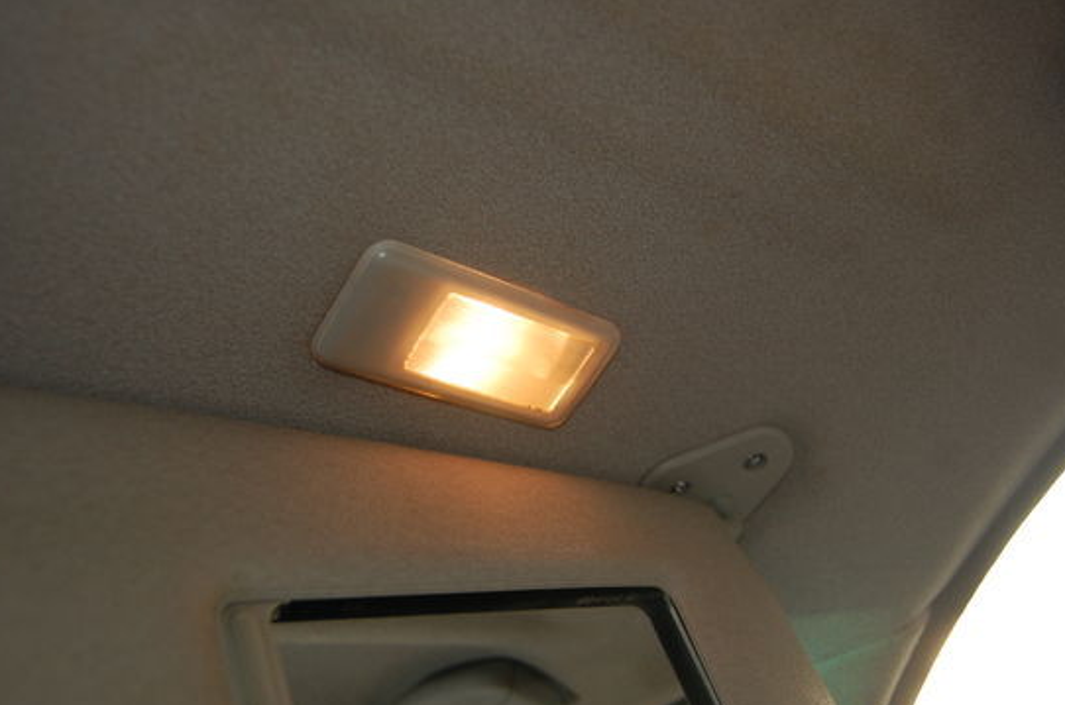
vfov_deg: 34.1
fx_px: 1151
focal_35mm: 39
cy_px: 348
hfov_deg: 49.6
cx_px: 481
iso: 400
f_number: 3.8
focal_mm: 22
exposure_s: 1/60
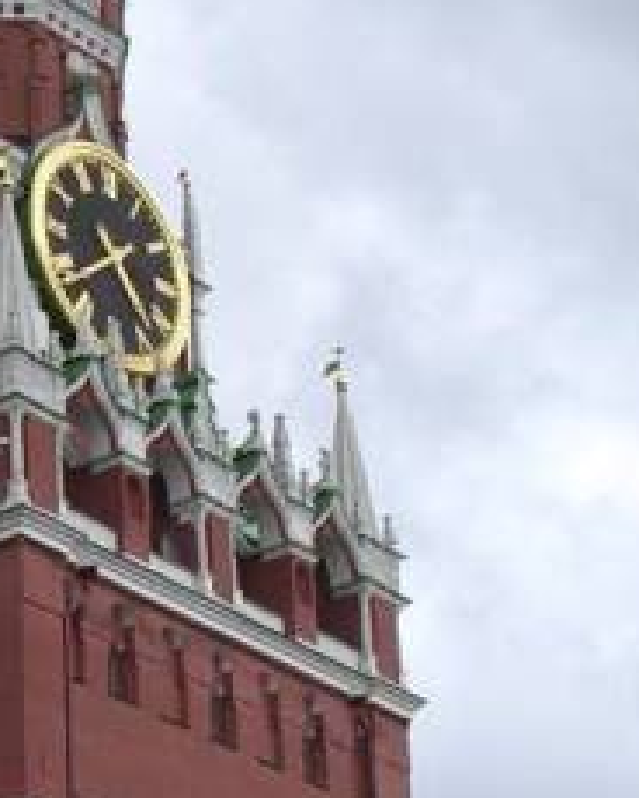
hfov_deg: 11.5
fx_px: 3050
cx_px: -267
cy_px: 699
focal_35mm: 129
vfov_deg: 14.8
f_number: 5.6
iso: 100
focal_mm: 5.8
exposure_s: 1/162
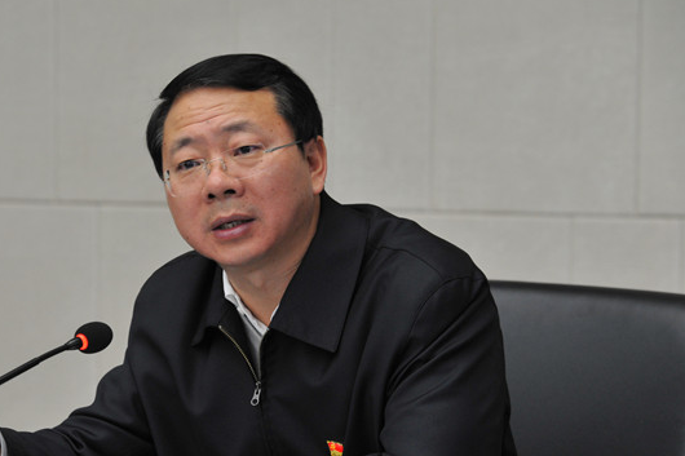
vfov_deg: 8.3
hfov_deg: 12.4
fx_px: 3157
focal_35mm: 166
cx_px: 190
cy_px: 314
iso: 1250
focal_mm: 110
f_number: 5
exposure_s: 1/160
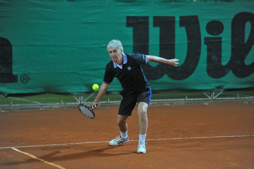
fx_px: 1022
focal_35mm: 145
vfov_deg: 9.4
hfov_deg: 14.2
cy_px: 84
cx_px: 127
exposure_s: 1/500
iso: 4000
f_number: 3.2
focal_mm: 145
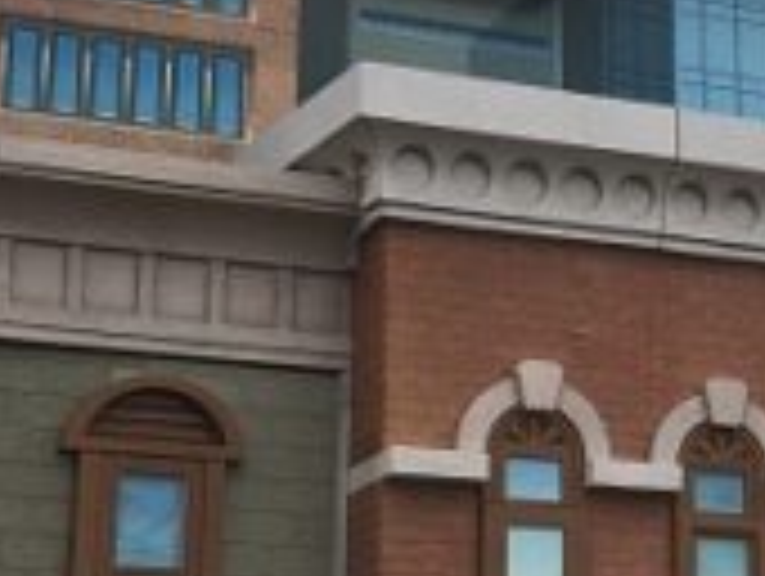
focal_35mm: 131
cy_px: 0
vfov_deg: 11.2
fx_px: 2899
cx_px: 1138
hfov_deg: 14.1
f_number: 2.2
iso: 25
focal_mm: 4.15
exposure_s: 1/574
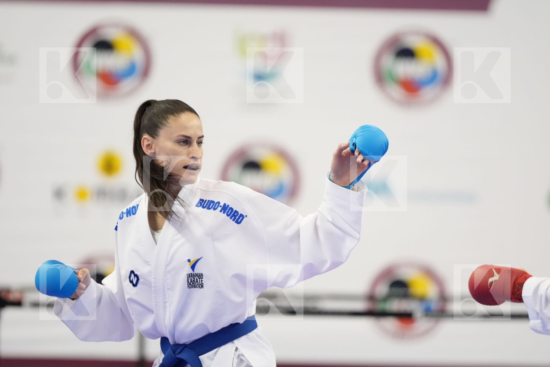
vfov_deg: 4.7
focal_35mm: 295
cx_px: 275
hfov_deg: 7.0
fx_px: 4507
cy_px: 184
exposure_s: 1/1000
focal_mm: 197
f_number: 2.8
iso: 4000
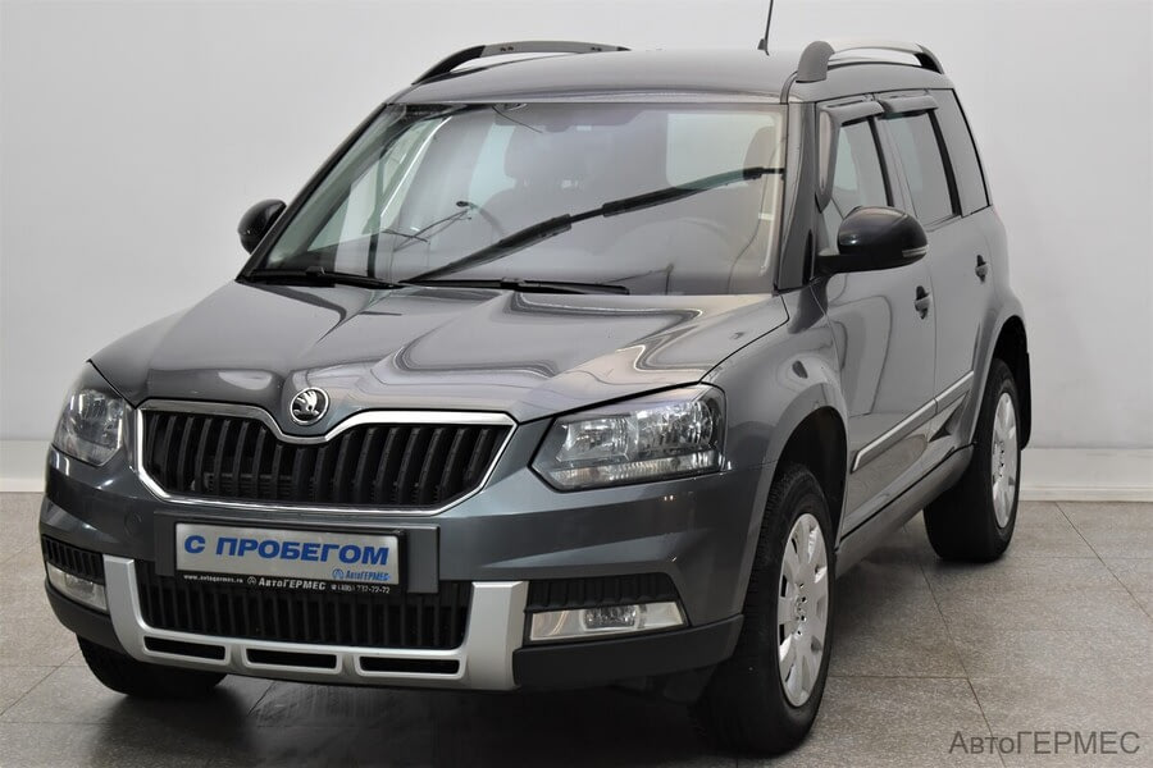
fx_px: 2402
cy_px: 384
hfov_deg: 27.0
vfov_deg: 18.2
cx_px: 576
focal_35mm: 75
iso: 800
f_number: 5.6
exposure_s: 1/60
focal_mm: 50
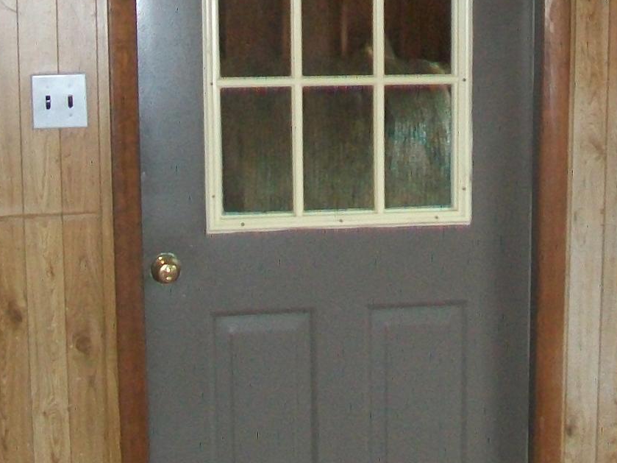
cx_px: 380
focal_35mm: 83
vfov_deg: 17.8
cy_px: 263
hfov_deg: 23.5
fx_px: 1479
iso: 160
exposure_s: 1/60
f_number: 2.7
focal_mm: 6.1
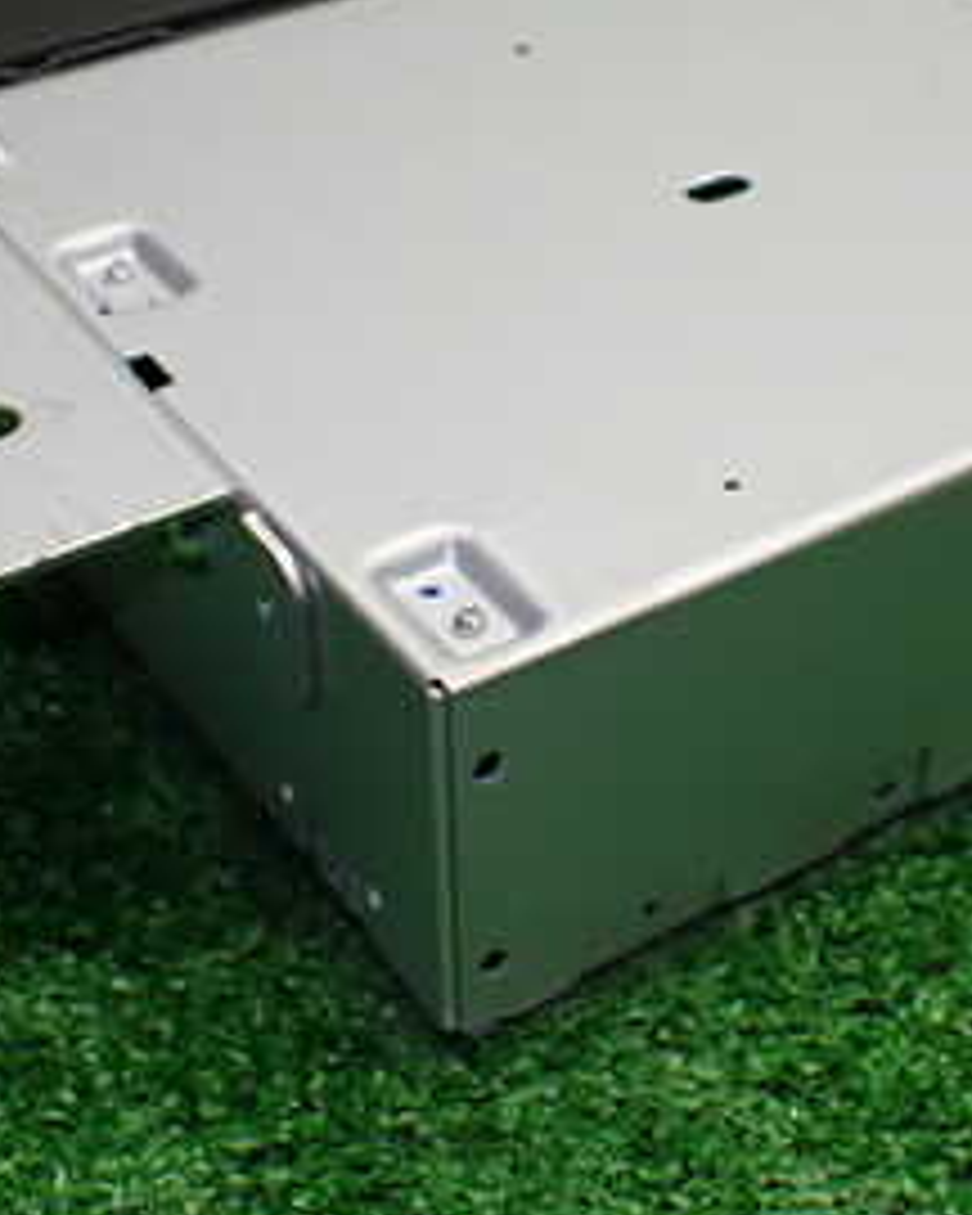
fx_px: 2337
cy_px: 392
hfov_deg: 23.4
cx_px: 598
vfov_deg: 28.9
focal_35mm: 65
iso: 320
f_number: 2.3
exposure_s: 1/125
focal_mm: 5.4
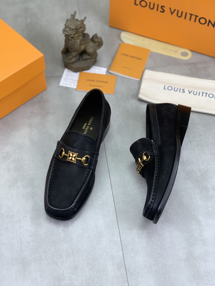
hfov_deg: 28.0
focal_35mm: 52
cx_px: 108
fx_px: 431
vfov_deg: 36.8
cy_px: 143
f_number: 2.4
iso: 25
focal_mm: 6
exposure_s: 1/122
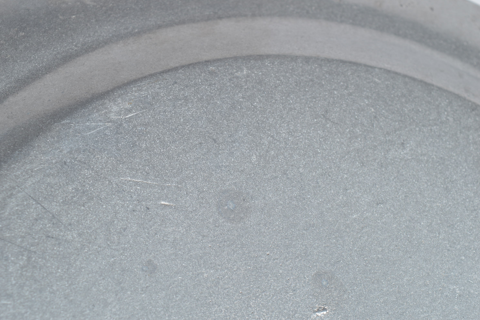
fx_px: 1113
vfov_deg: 16.4
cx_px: 237
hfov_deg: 24.3
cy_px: 161
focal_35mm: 84
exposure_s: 1/125
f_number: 9
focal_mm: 55
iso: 100
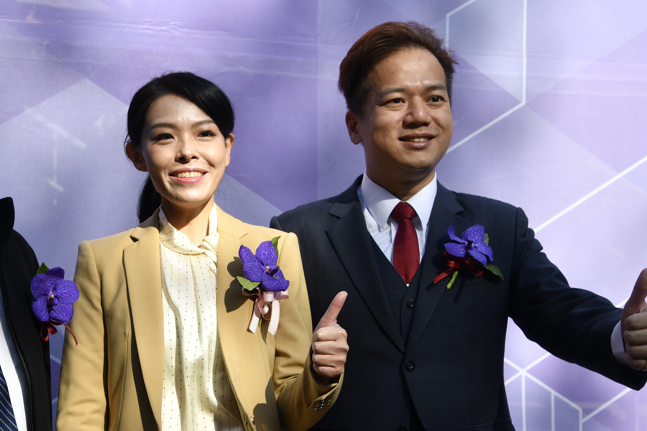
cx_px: 324
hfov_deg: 36.2
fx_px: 988
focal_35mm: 55
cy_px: 216
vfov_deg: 24.6
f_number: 8
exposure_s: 1/500
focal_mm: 55
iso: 200
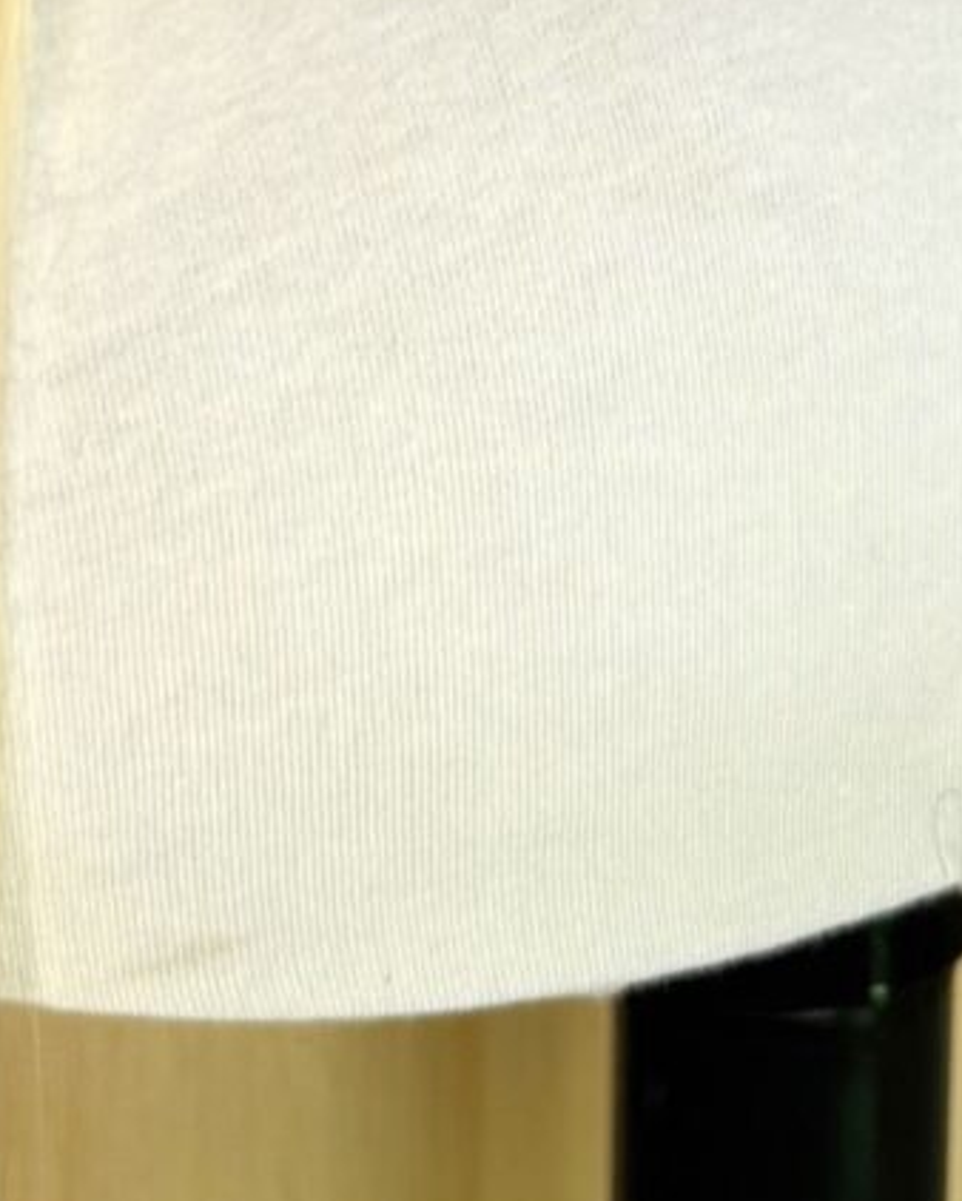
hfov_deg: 10.9
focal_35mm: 142
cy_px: -1443
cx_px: 700
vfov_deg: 11.7
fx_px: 5050
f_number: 1.78
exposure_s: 1/121
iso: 64
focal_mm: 6.76
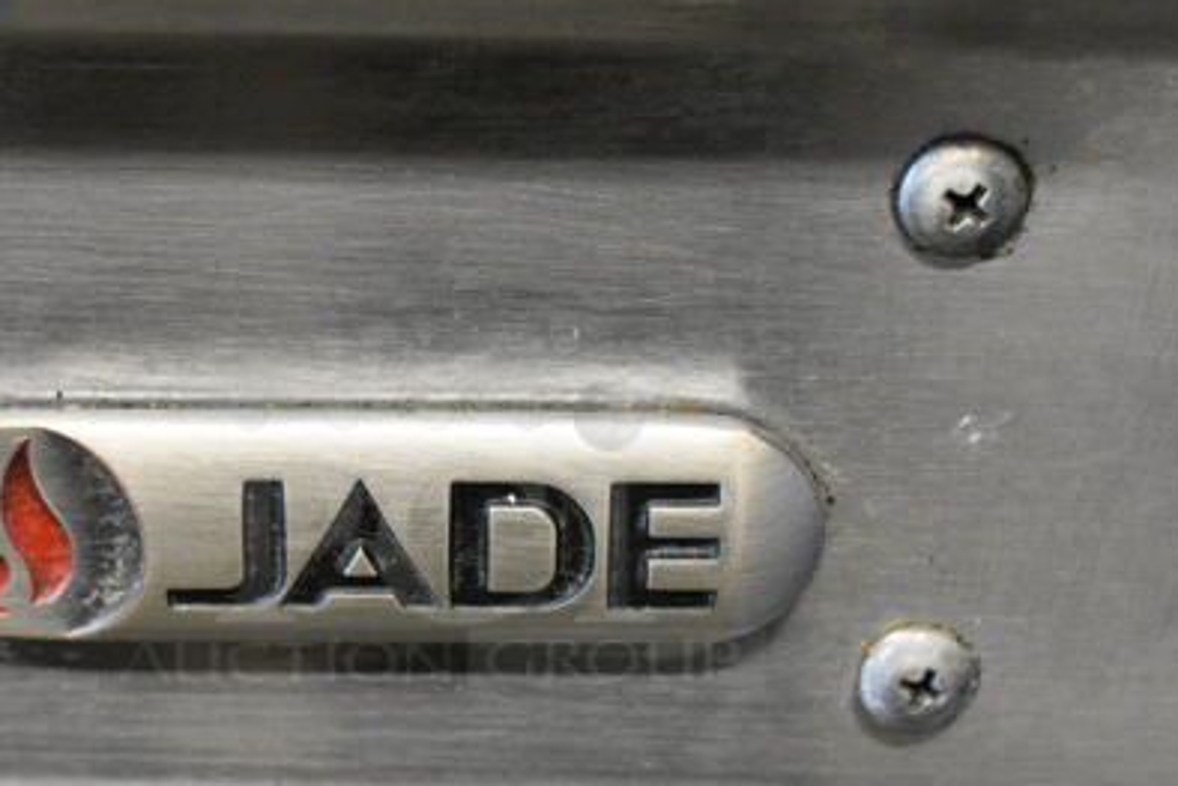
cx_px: 434
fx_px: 3044
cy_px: 535
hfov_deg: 21.8
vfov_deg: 14.7
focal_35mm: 93
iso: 6400
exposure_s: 1/250
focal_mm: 40
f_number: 6.3
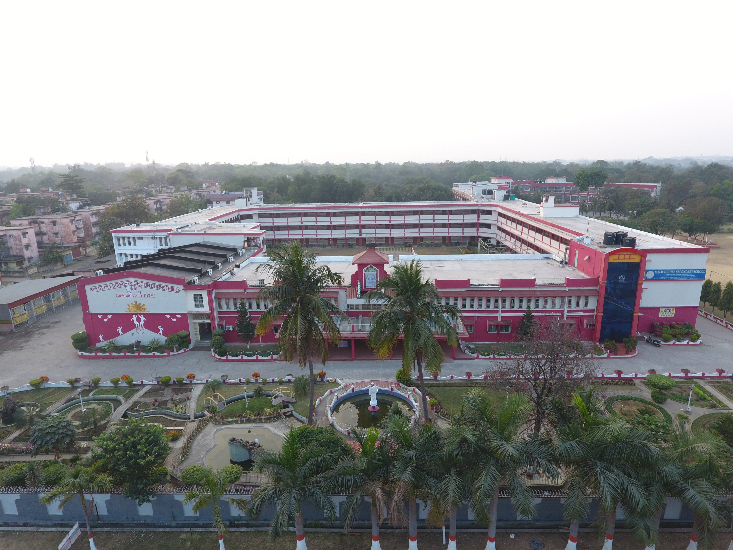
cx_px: 366
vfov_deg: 66.0
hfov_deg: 81.7
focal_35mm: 20
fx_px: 424
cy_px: 275
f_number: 2.8
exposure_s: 1/60
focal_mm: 3.61
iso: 131
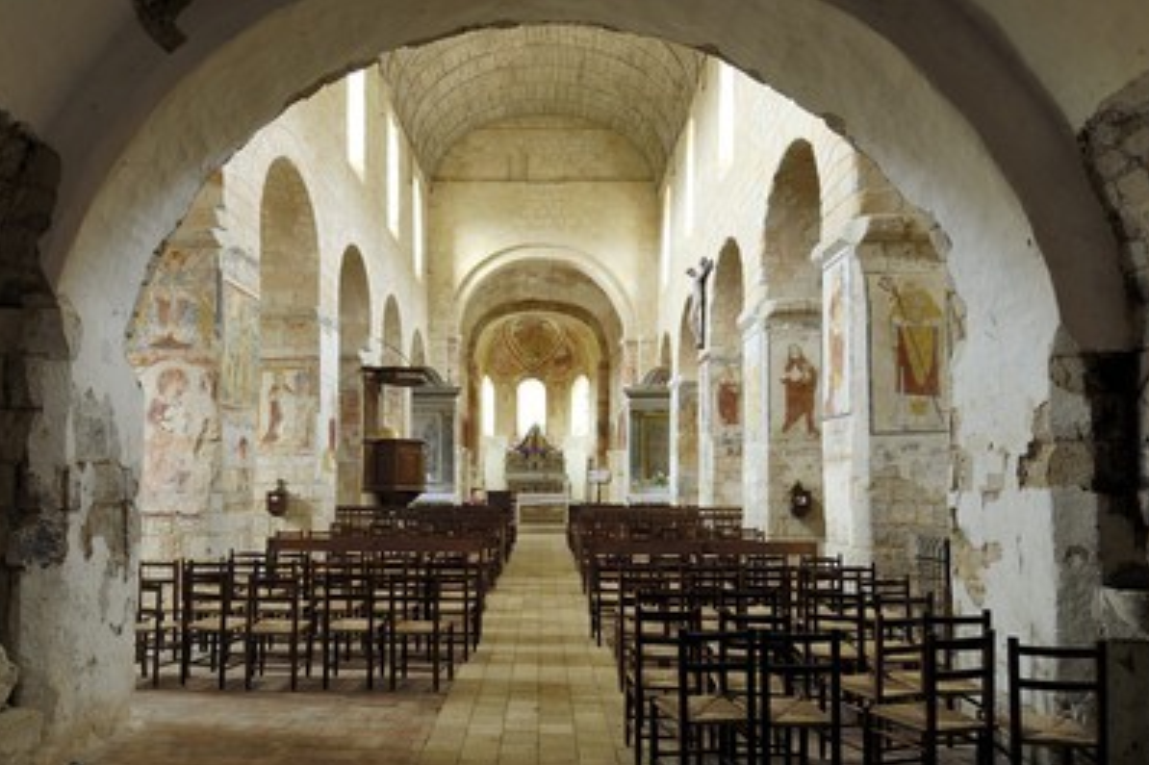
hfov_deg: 86.9
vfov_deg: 64.5
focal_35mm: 19
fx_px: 606
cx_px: 551
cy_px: 401
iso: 100
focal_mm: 12
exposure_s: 1.1
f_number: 9
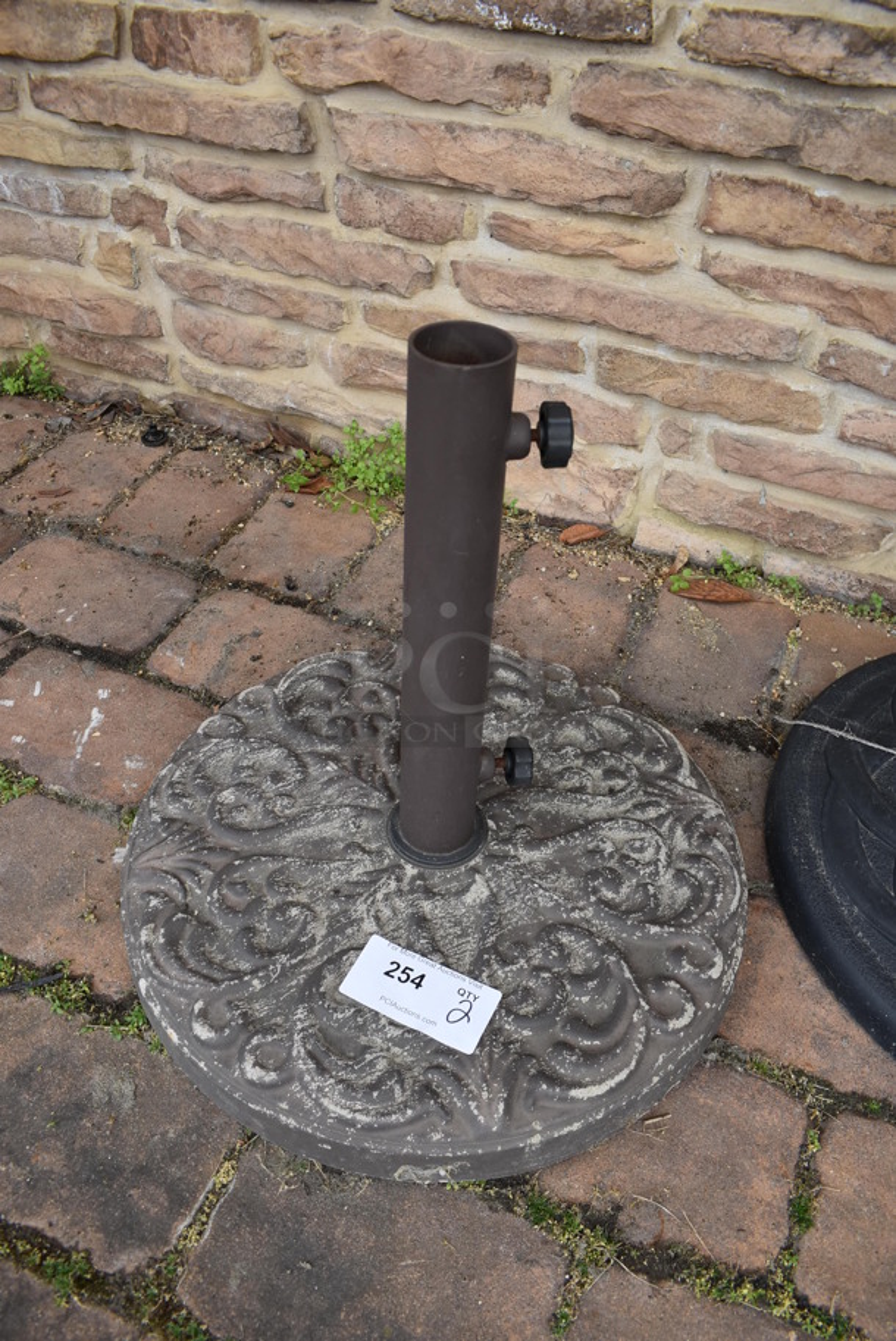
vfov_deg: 67.3
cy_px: 670
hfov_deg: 48.0
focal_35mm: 27
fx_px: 1006
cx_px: 448
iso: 200
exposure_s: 1/200
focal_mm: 18
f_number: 6.3
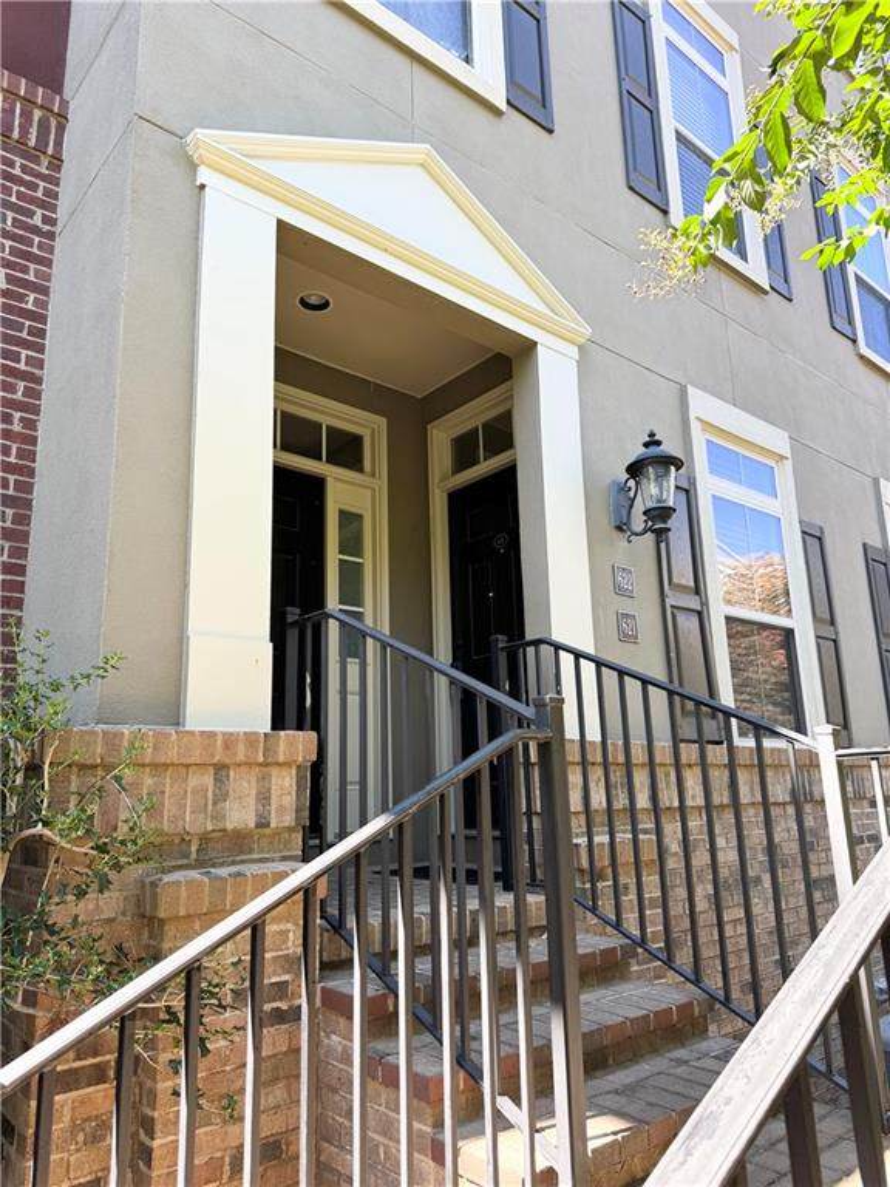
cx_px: 445
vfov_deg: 71.6
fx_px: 823
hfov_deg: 56.8
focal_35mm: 24
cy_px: 594
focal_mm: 6.76
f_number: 1.78
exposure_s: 1/232
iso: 64
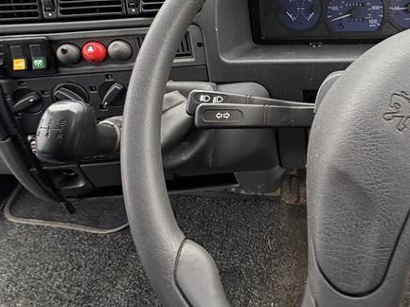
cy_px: 37
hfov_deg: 57.9
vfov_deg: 44.3
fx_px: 343
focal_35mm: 29
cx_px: 317
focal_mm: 2.22
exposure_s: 1/90
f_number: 2.2
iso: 200
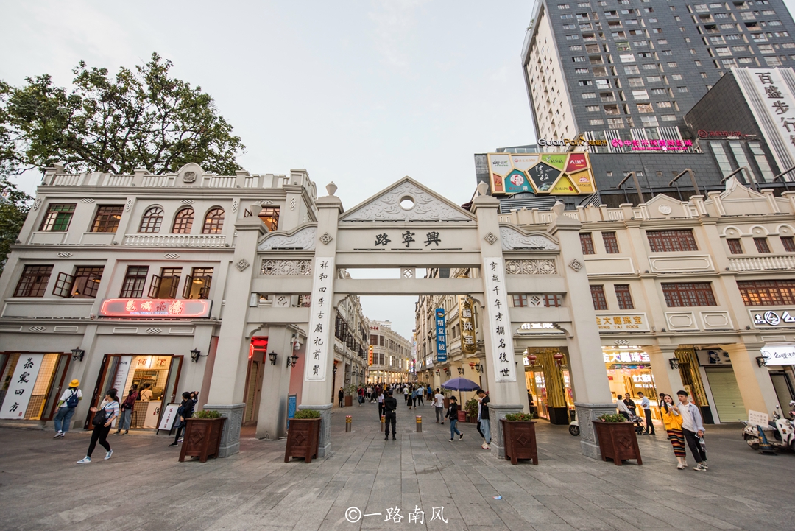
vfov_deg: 81.3
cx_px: 398
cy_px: 266
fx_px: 309
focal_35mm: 14
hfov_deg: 104.2
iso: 800
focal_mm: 14
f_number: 5.6
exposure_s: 1/100
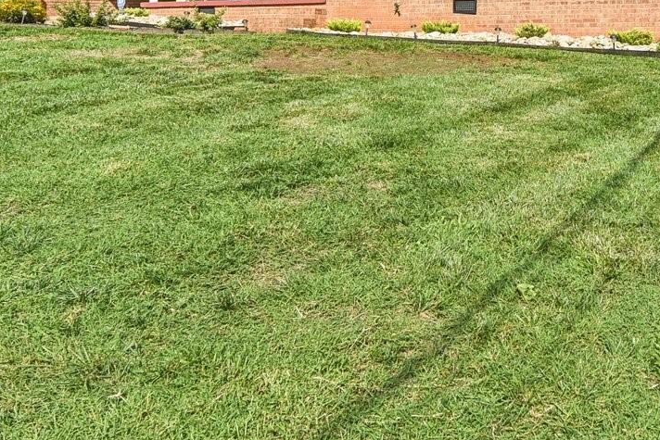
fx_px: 843
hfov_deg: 41.6
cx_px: 487
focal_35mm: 46
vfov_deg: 28.1
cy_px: 38
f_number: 9
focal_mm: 16
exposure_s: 1/500
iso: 200
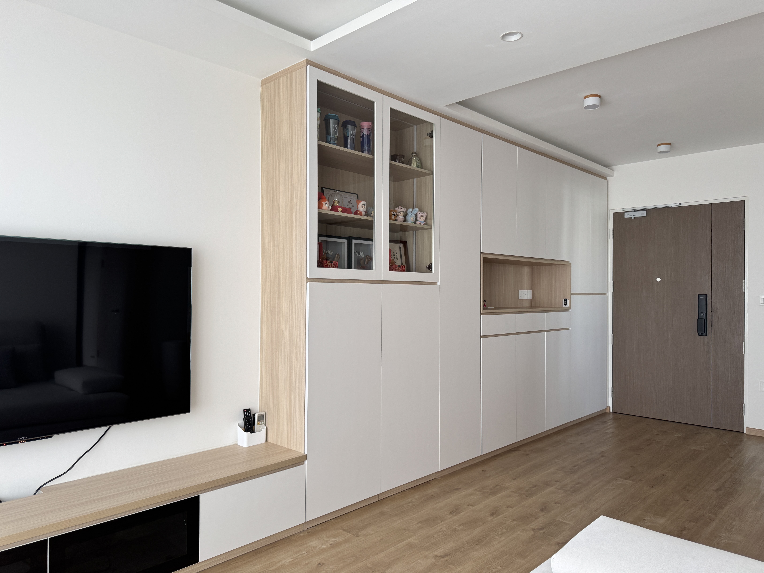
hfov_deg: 71.6
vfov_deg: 56.8
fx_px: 530
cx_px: 382
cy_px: 286
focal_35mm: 24
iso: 100
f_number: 1.78
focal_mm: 6.76
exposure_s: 1/121
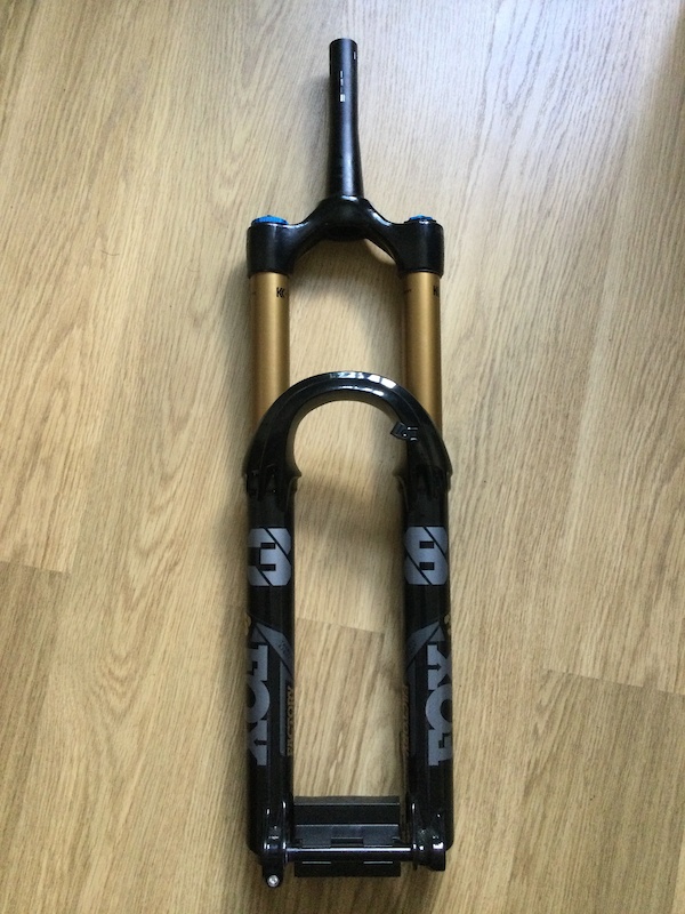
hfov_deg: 45.4
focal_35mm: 31
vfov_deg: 58.4
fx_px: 818
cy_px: 457
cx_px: 342
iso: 250
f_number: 2.4
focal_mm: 3.3
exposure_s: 1/33
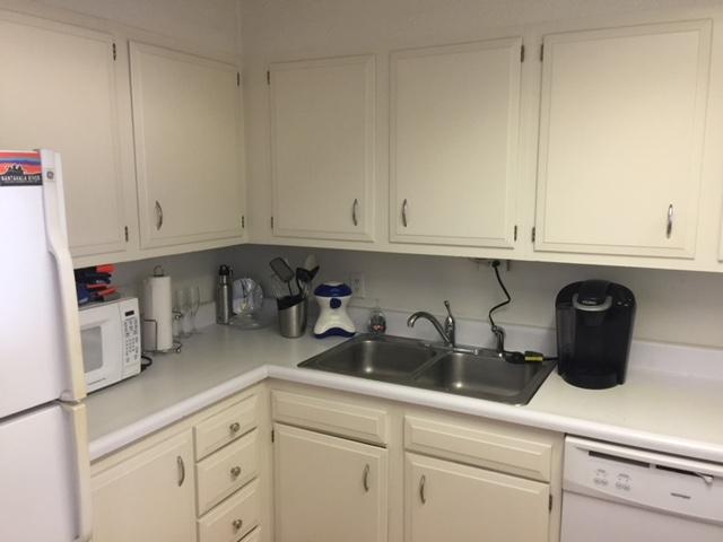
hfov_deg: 61.7
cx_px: 362
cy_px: 271
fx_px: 606
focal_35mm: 29
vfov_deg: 48.2
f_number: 2.2
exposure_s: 1/15
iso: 100
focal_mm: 4.15
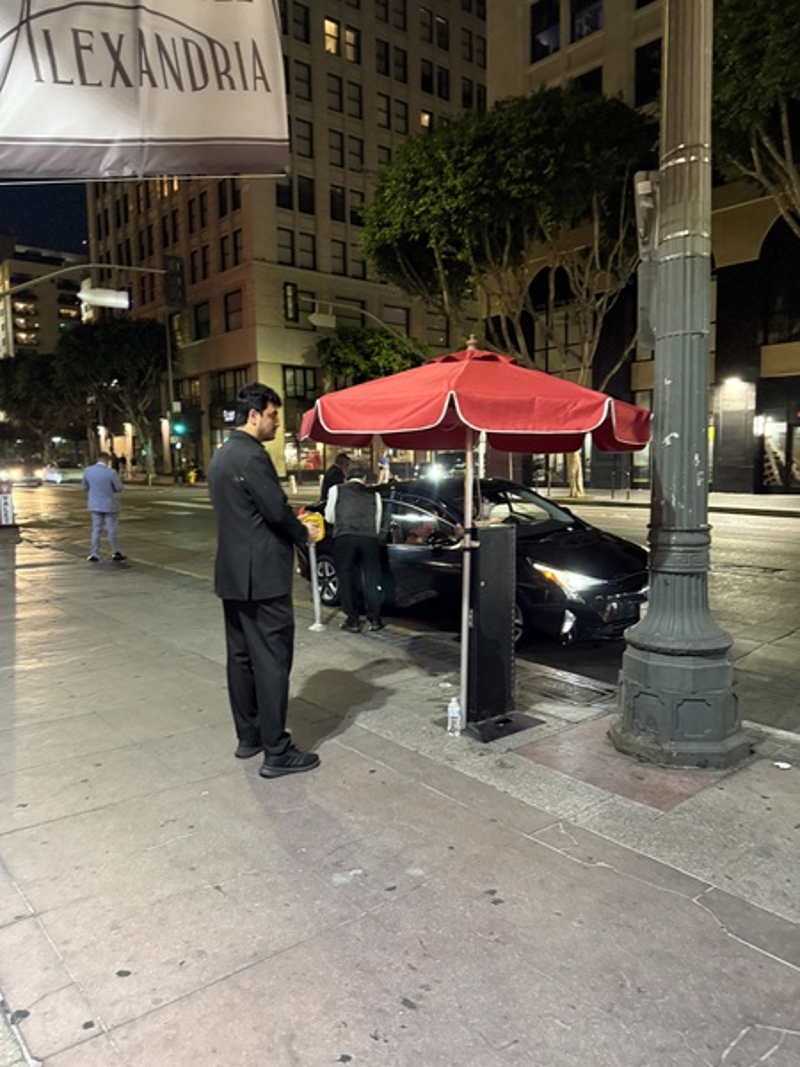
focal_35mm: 24
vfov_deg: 71.6
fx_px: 740
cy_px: 534
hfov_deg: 56.8
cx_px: 400
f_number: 1.78
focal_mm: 6.76
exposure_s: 1/30
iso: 800
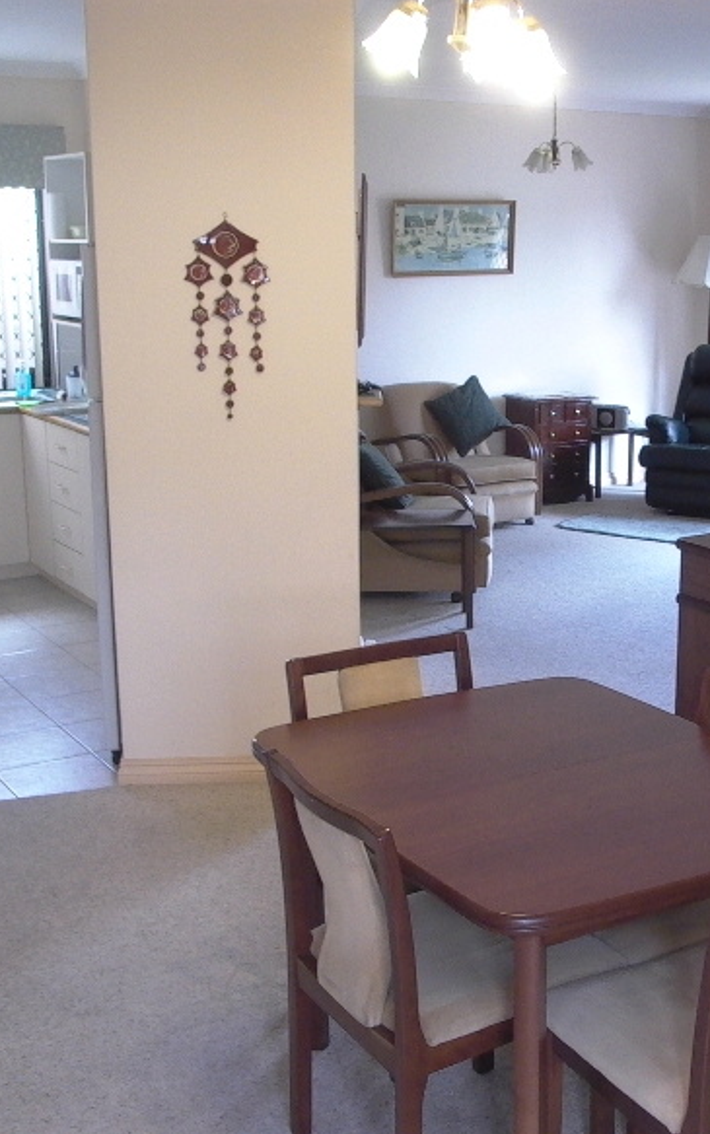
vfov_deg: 42.6
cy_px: 568
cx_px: 552
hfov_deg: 27.0
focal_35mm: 47
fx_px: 1453
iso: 100
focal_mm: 7.13
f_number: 2.04
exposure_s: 1/14.8
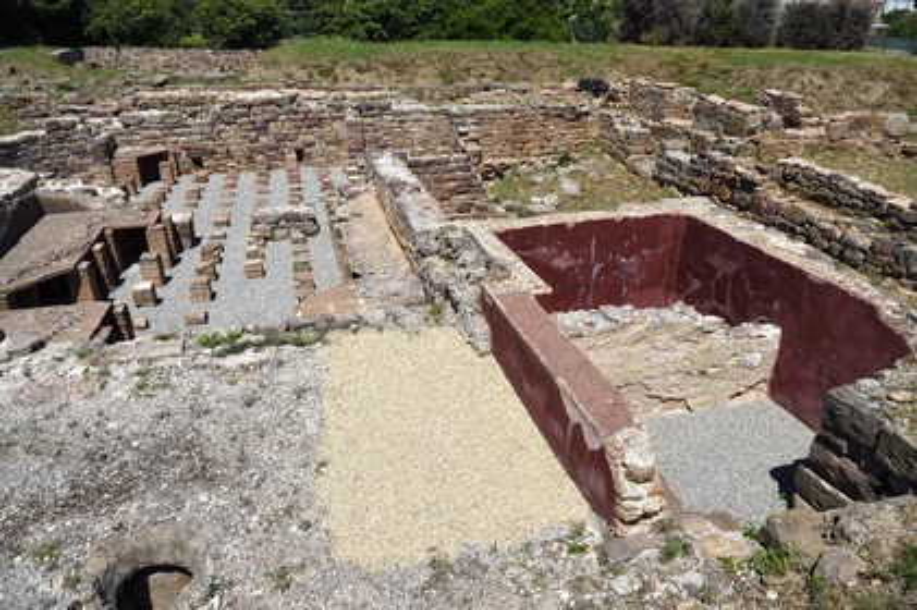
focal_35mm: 24
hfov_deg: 73.8
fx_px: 611
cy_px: 305
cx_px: 458
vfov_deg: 53.1
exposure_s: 1/1000
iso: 200
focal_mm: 24
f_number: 9
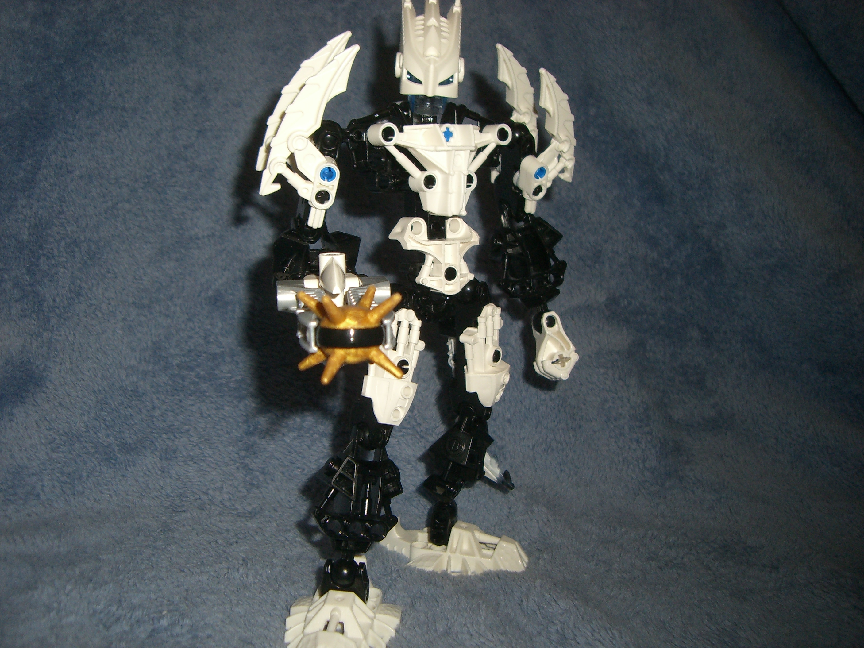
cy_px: 324
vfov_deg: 37.7
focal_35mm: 38
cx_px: 432
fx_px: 948
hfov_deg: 49.0
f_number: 2.7
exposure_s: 1/60
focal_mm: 6.2
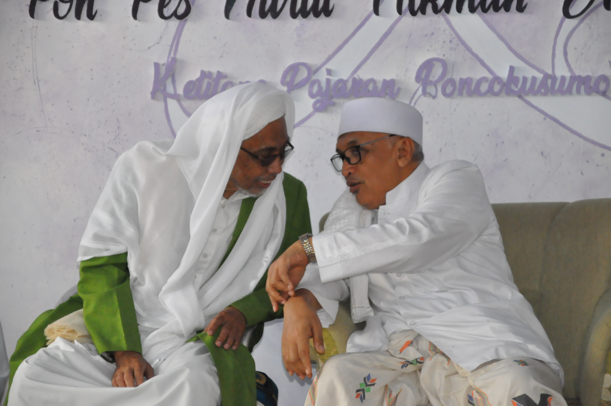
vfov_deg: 11.4
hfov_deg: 17.1
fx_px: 2034
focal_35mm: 120
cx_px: 306
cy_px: 203
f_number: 5.6
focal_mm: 80
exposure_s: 1/80
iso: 3200
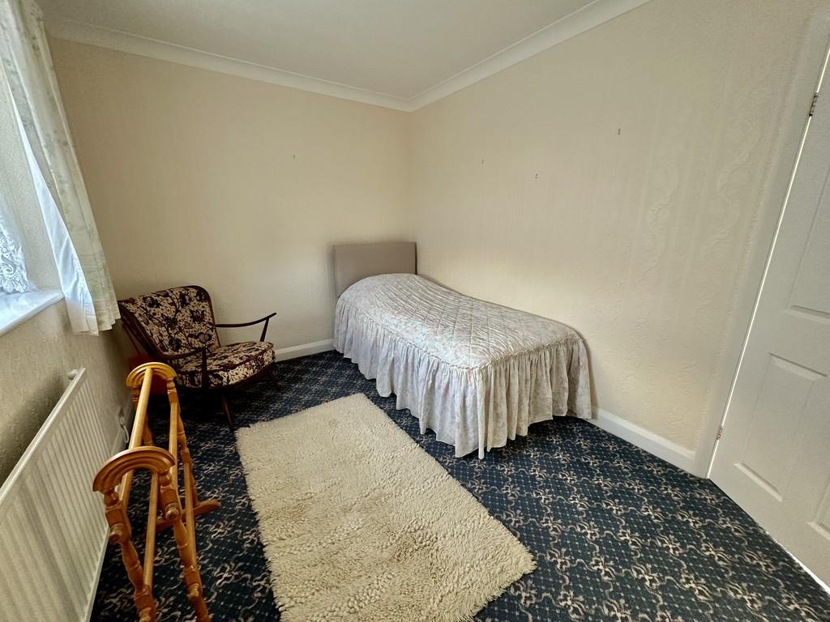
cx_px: 415
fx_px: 336
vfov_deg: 85.7
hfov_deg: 102.1
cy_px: 311
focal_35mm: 14
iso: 200
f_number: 2.2
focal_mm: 2.22
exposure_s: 1/99
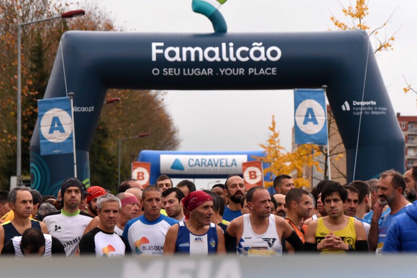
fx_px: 1657
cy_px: 173
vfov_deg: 9.6
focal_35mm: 143
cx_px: 215
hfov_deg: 14.3
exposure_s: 1/2500
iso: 2500
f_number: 5.6
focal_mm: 95
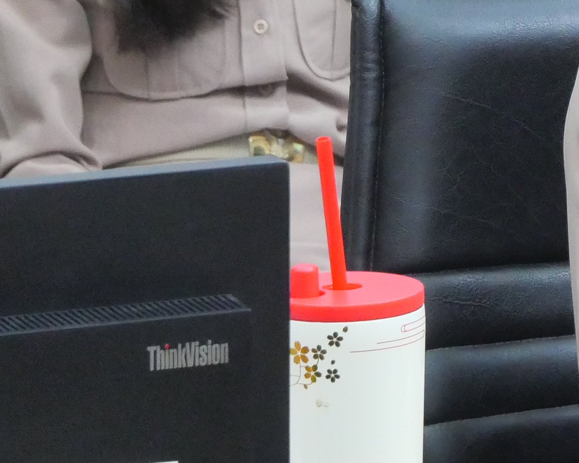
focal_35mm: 412
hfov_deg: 4.7
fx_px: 7059
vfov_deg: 3.8
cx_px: 899
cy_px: 12
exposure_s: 1/20
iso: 3200
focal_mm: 60
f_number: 7.1
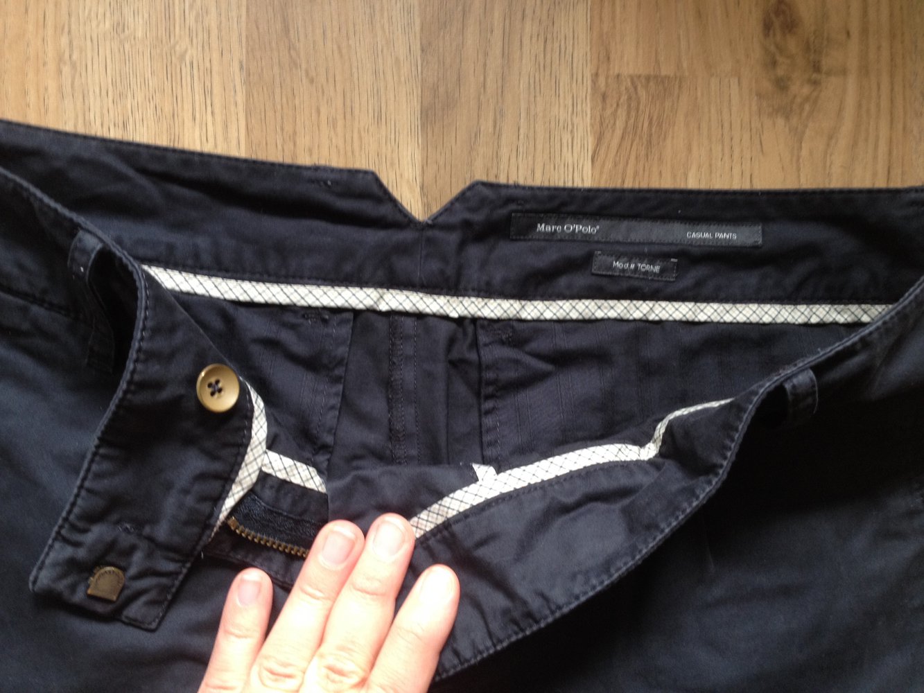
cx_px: 462
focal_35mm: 35
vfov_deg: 40.7
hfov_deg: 52.6
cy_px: 346
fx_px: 934
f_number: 2.4
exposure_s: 1/20
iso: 100
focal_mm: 4.28
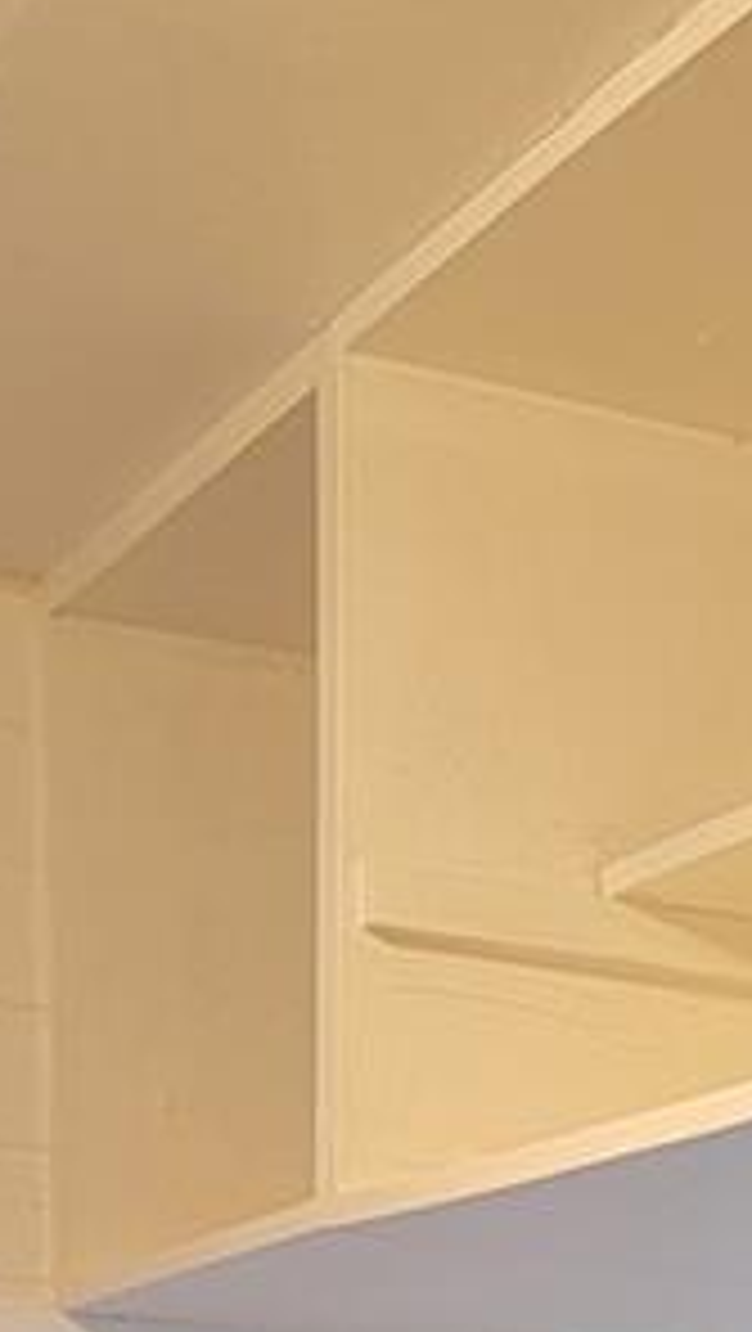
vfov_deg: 16.4
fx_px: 3749
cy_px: 2511
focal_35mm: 106
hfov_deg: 11.2
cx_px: 995
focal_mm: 6.7
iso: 125
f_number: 1.8
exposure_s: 1/120
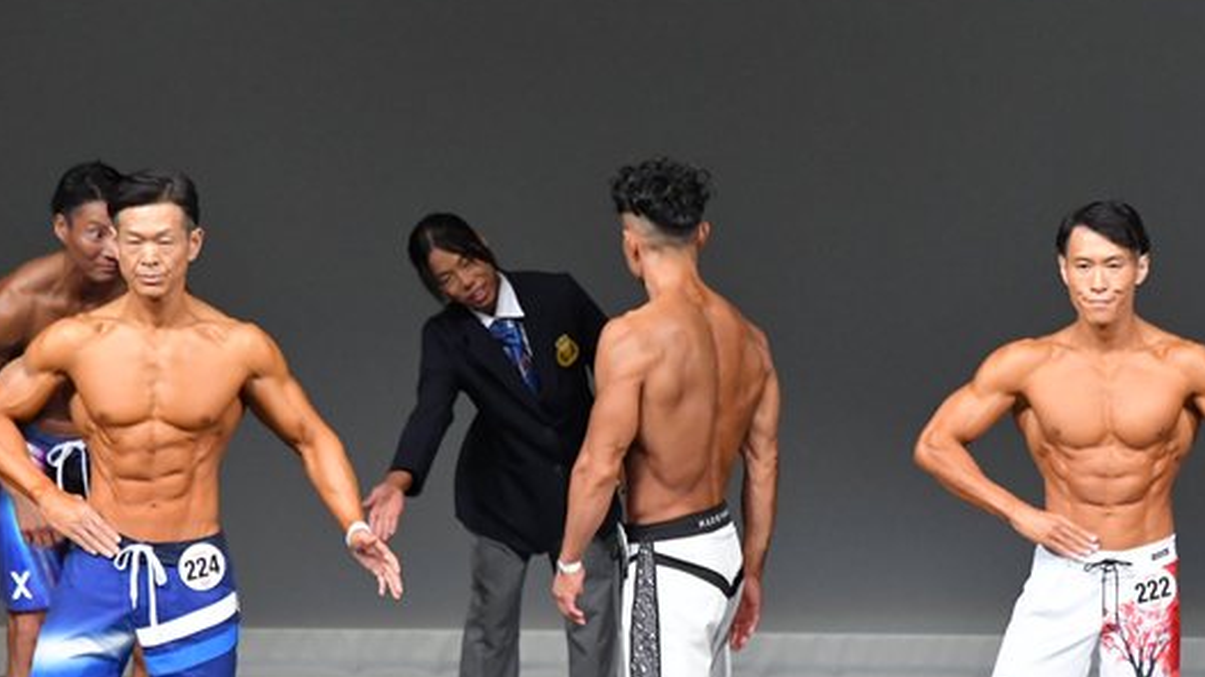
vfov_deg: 2.8
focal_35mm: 439
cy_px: 556
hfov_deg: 4.9
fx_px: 14022
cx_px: 822
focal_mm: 190
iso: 5000
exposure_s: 1/400
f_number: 5.6
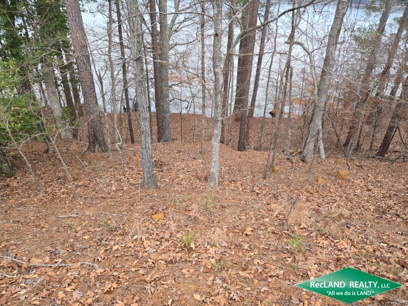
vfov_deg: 58.9
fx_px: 271
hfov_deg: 73.9
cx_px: 204
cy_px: 153
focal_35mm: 23
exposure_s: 1/120
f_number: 1.8
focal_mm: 5.4
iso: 160
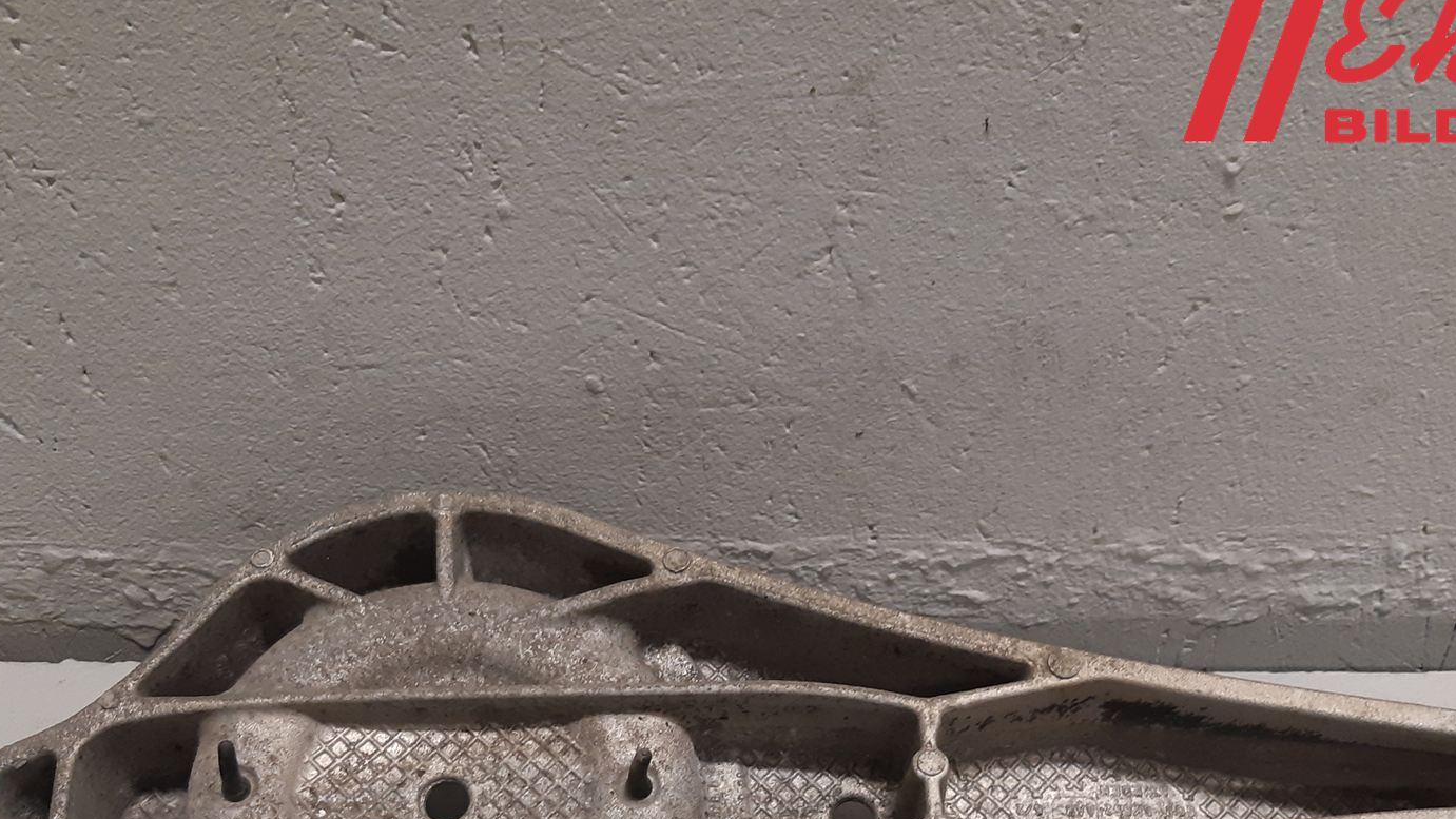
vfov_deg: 27.1
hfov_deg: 48.3
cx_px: 751
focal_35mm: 42
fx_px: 1622
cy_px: 774
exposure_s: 1/50
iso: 160
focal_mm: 3.93
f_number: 1.7
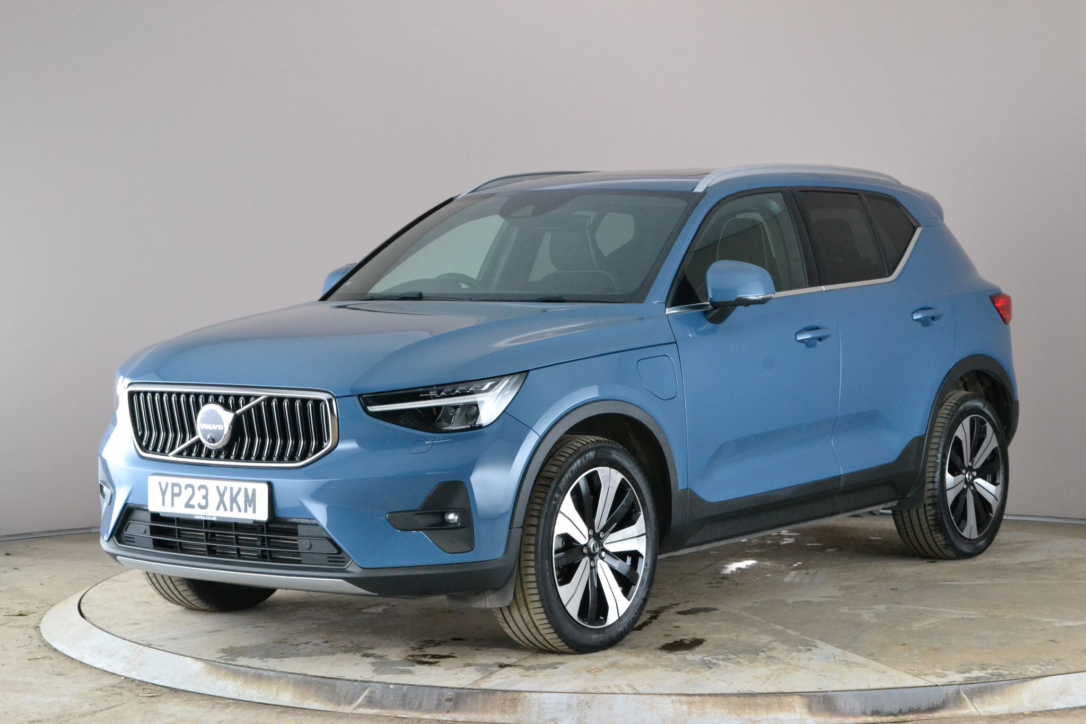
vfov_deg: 18.9
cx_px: 543
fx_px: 2172
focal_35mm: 72
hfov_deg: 28.1
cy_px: 362
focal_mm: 48
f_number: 11
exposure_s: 1/25
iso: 2800
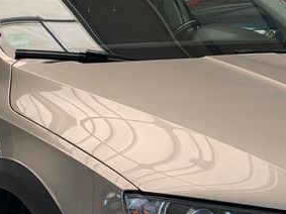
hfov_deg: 20.9
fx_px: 776
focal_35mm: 94
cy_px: 136
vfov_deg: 15.7
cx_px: 157
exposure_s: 1/121
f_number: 1.8
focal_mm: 4.25
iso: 64
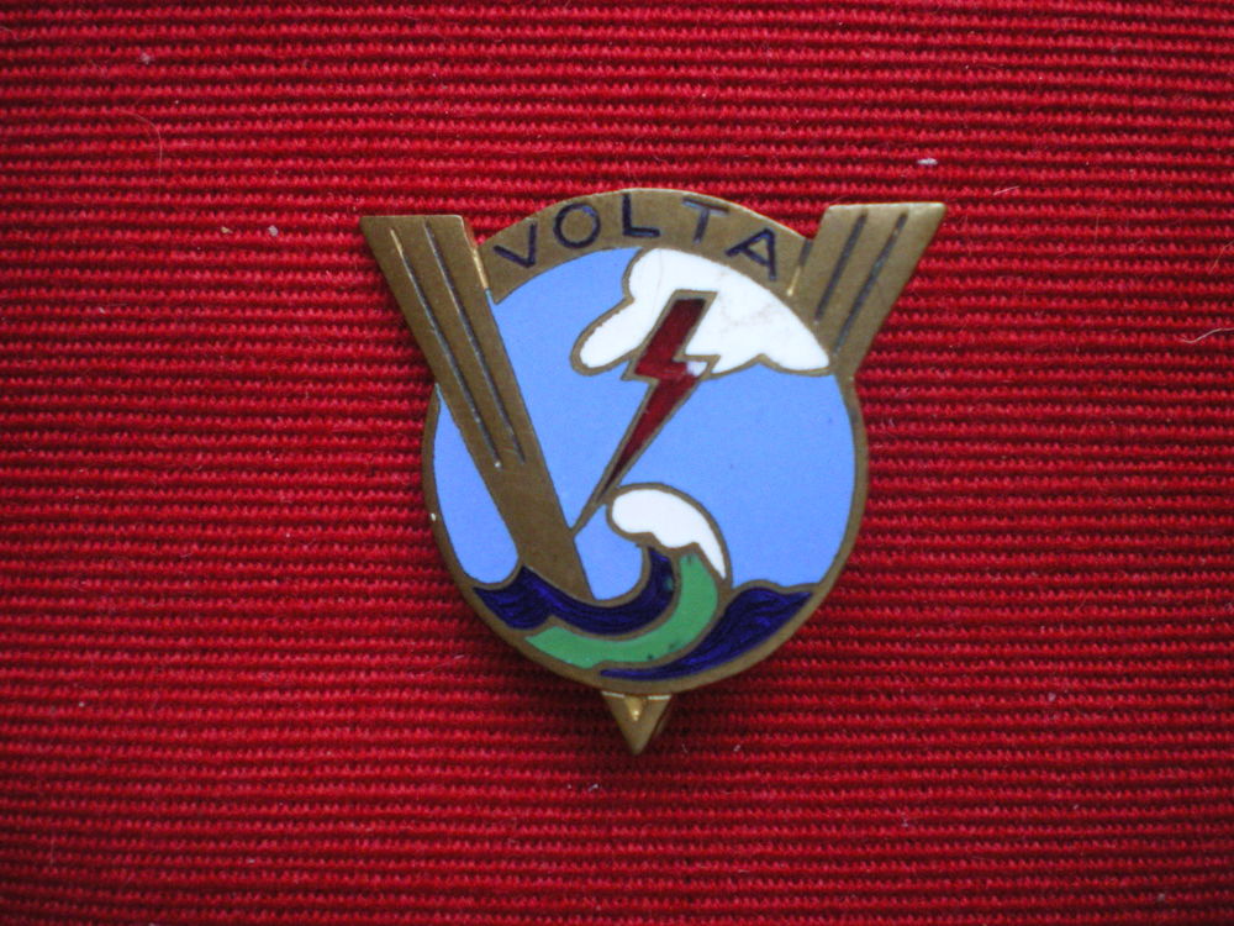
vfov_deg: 37.7
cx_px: 617
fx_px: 1355
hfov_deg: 49.0
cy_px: 463
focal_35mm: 38
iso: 400
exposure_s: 1/50
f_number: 3.1
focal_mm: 6.3
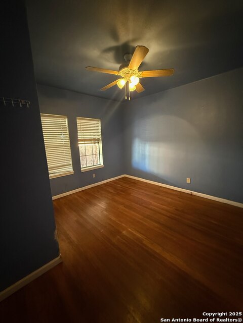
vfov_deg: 102.1
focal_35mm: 14
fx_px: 131
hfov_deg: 85.7
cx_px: 122
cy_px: 162
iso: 1000
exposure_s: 1/60
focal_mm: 2.22
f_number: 2.2
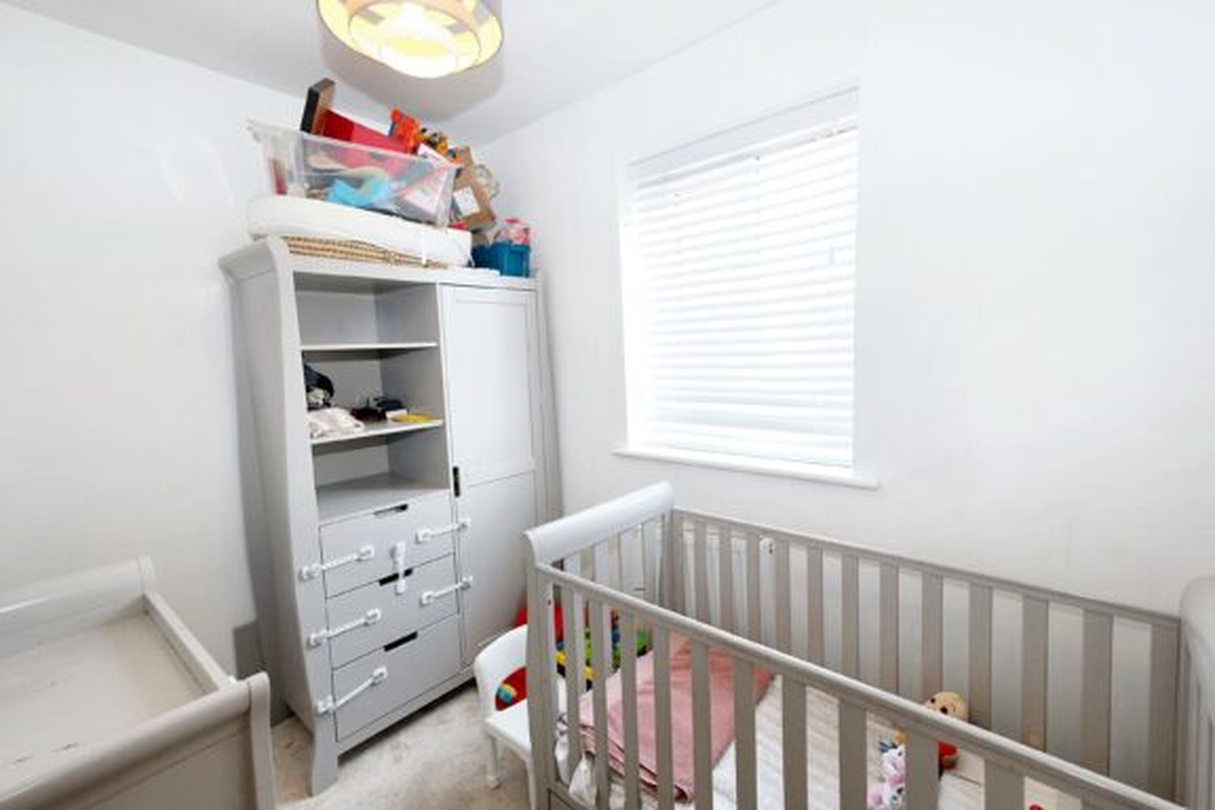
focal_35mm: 15
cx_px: 608
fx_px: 506
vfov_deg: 77.3
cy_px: 405
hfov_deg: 100.4
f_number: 4
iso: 640
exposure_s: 1/60
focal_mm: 10
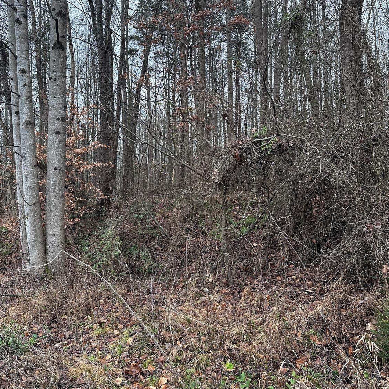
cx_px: 198
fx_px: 369
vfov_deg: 55.4
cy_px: 166
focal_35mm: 29
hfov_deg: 55.6
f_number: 1.78
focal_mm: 6.86
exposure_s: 1/121
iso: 125
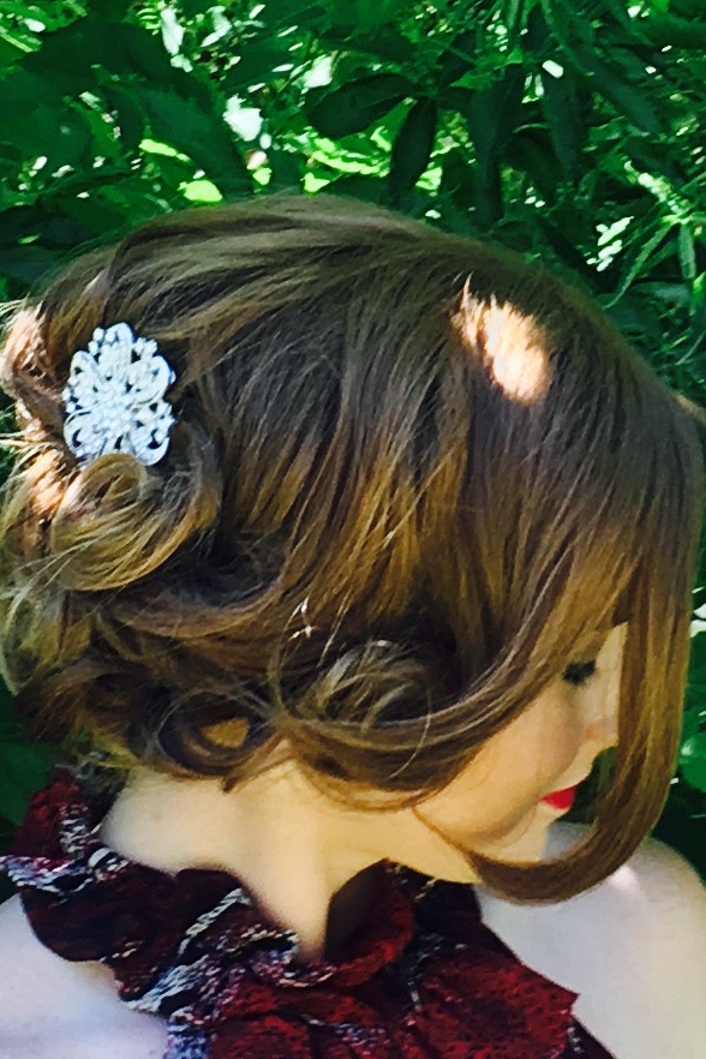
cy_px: 529
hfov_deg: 42.3
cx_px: 384
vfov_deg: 60.3
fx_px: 912
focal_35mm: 31
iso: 25
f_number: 2.2
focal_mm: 4.15
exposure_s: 1/125
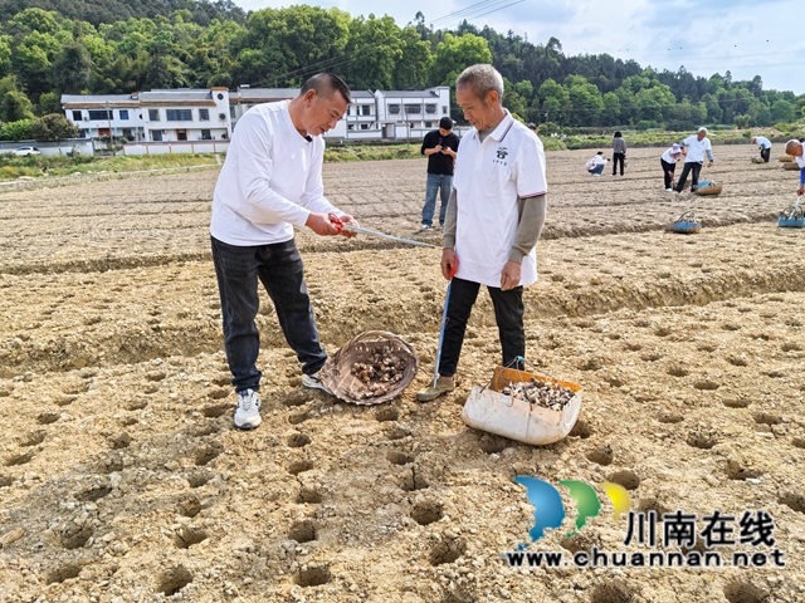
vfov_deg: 51.4
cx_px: 402
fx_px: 628
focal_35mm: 27
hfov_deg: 65.3
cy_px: 302
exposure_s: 1/2237
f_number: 1.9
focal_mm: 5.52
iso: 50
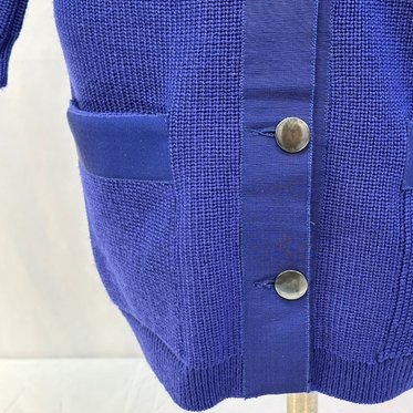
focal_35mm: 62
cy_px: 216
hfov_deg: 27.4
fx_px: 837
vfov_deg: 27.7
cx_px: 301
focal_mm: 6.86
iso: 200
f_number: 1.78
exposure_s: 1/40
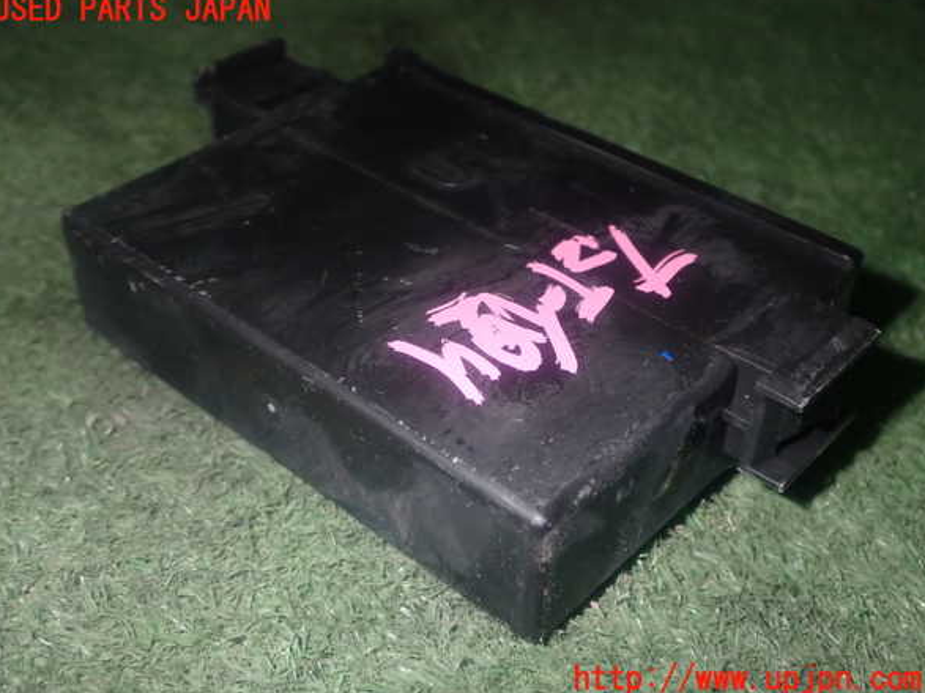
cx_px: 457
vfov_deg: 32.2
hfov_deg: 42.1
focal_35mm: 45
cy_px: 345
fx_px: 1202
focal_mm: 7.84
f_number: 9
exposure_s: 1/40
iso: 400
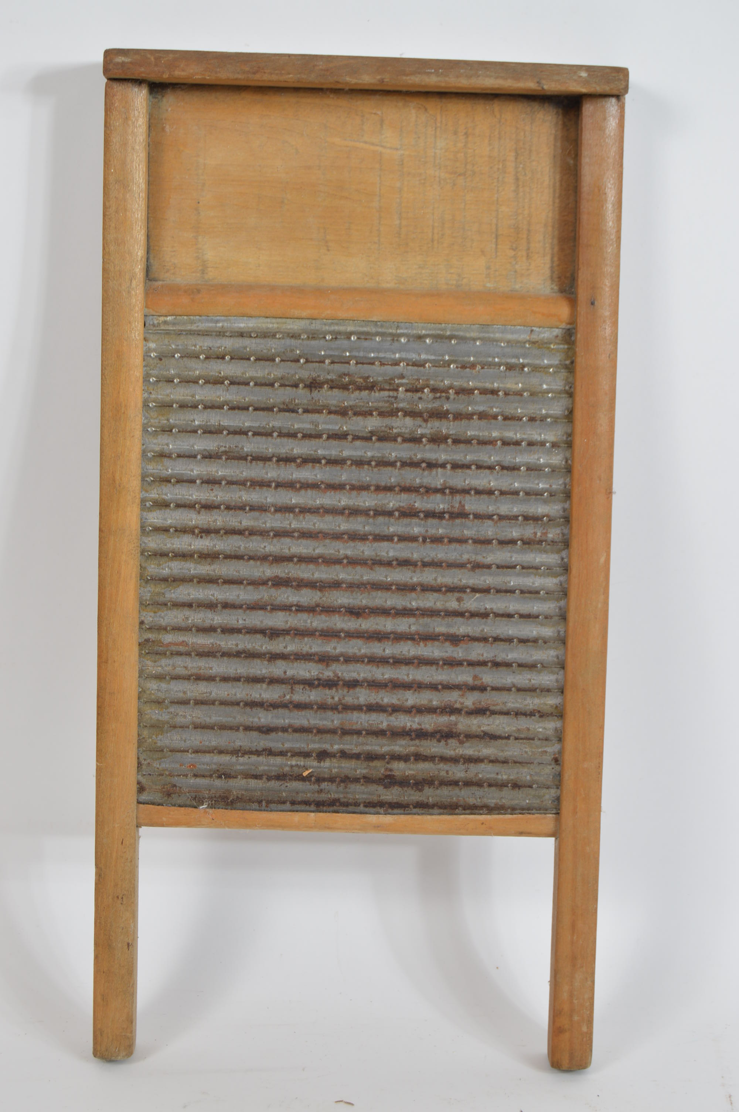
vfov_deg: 27.0
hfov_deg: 18.1
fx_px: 2313
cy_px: 556
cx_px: 370
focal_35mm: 75
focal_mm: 50
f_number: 9
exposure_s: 1/80
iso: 100
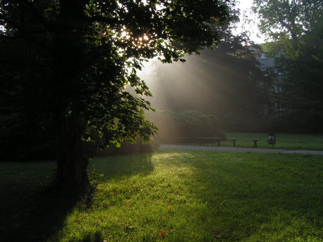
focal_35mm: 38
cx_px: 162
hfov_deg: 49.0
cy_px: 121
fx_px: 355
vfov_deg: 37.7
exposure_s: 1/320
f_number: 5
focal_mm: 6.3
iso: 100
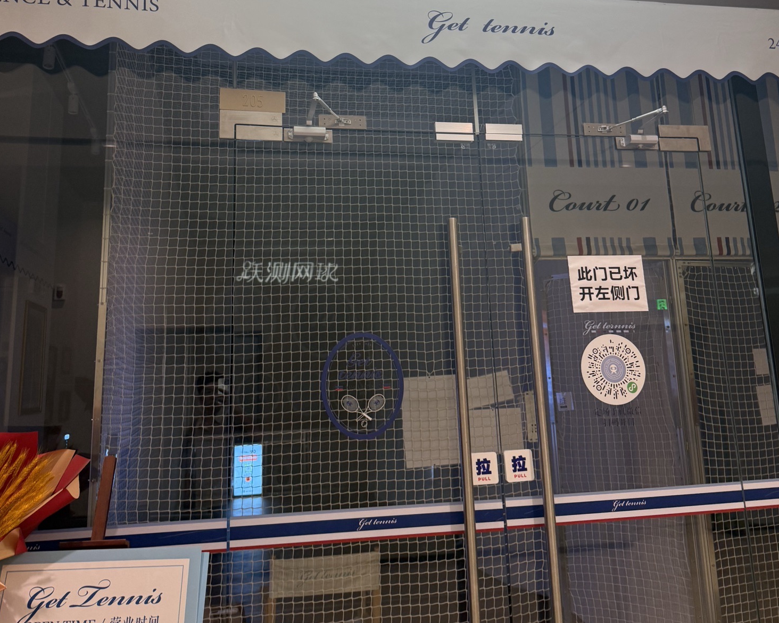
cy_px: 206
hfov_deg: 55.7
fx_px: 738
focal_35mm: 32
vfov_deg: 45.1
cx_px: 388
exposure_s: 1/50
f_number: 1.78
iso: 125
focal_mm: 6.76
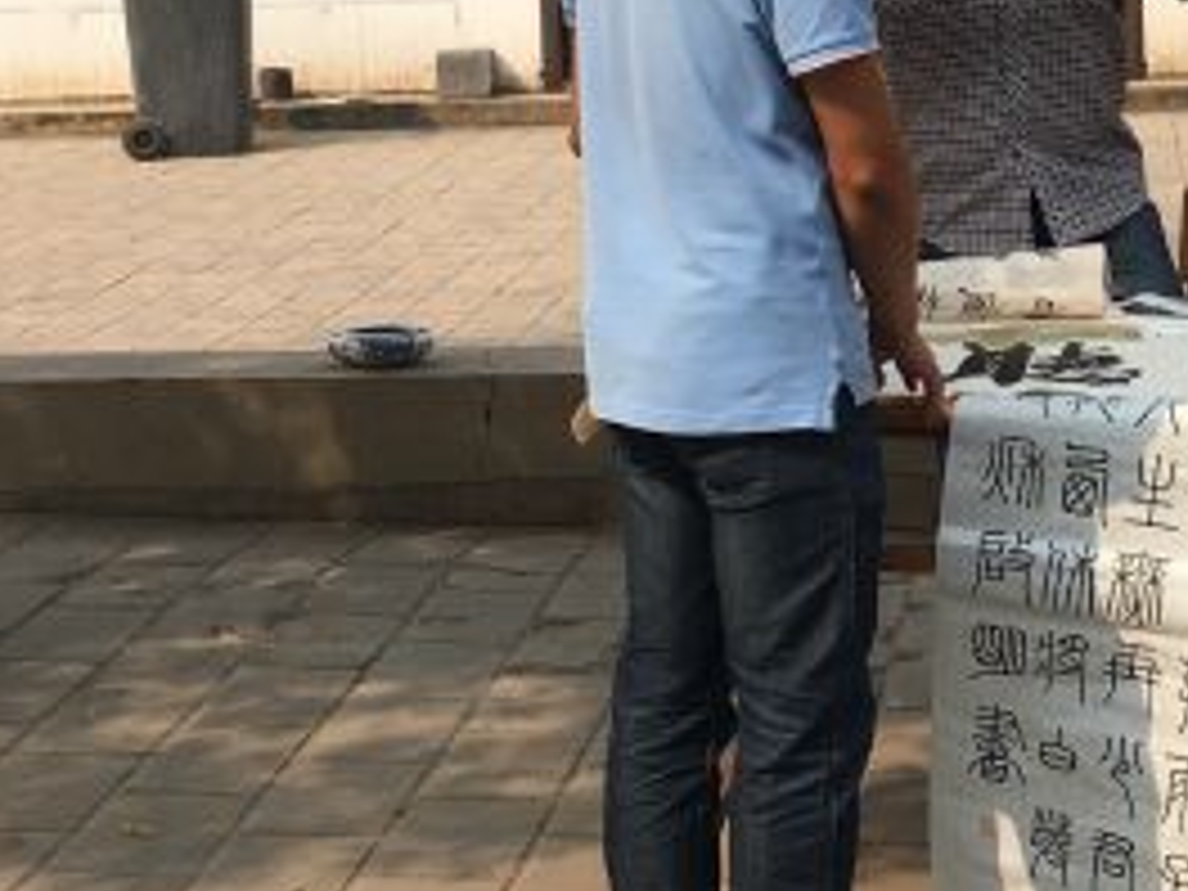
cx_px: 1102
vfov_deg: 16.4
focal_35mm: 88
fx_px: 3020
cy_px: -40
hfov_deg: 21.7
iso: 25
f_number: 2.2
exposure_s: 1/1012
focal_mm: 4.15
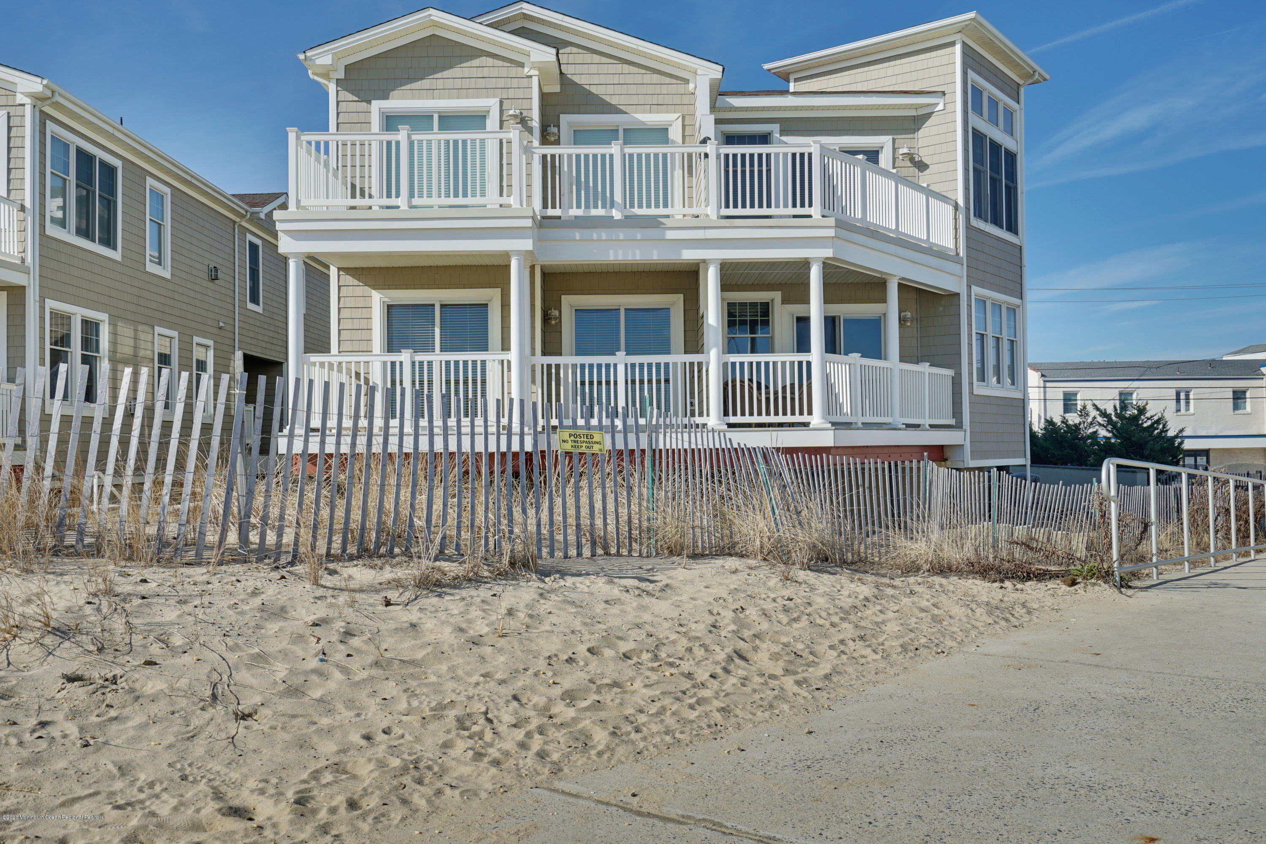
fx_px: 1090
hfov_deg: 60.3
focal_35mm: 31
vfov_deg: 42.3
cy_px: 422
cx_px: 633
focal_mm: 31
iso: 200
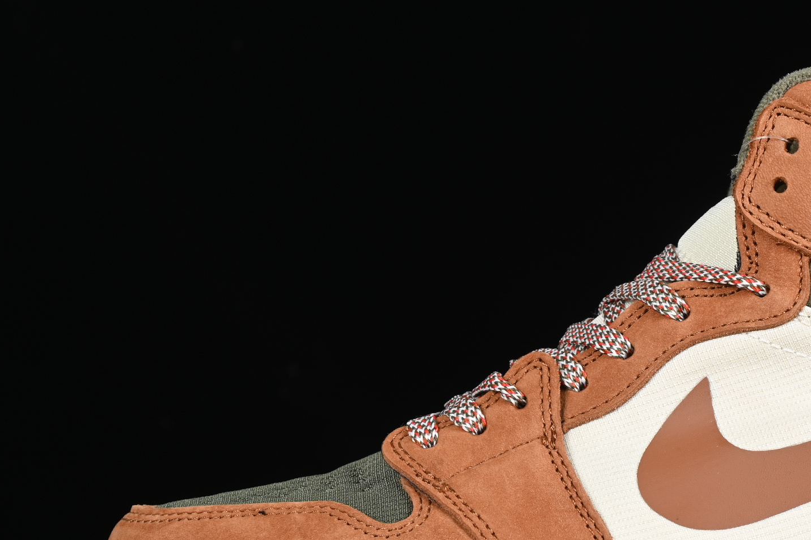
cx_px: 648
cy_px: 369
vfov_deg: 9.4
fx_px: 3288
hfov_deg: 14.0
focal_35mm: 146
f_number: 7.1
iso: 160
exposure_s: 1/80
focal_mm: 50
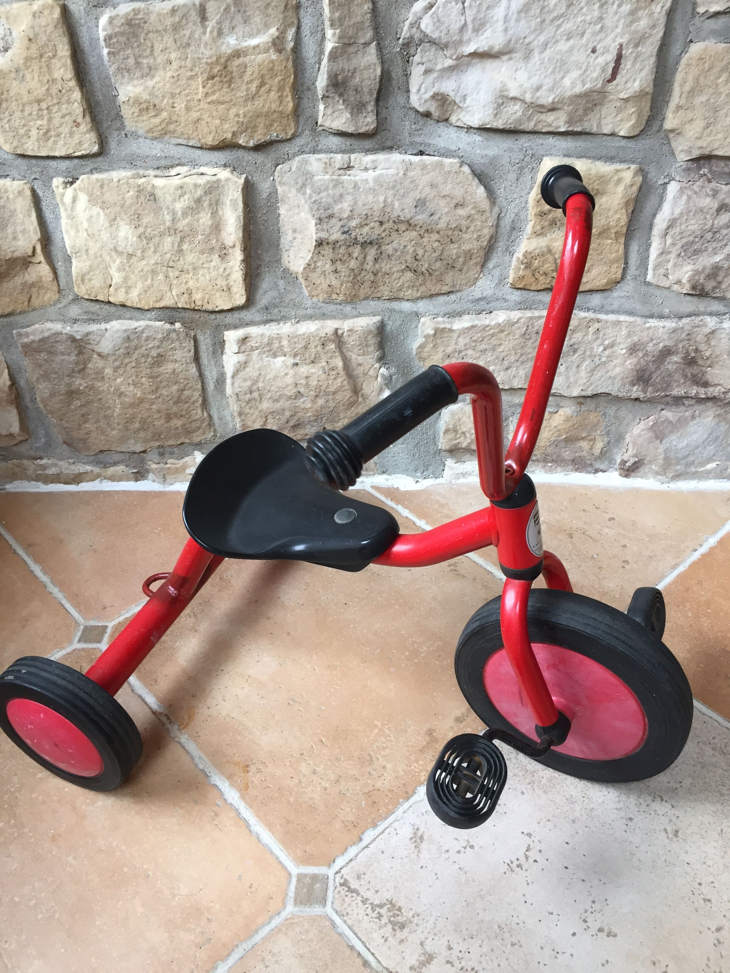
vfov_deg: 61.7
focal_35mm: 29
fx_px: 815
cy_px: 486
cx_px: 365
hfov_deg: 48.2
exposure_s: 1/33
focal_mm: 4.15
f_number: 2.2
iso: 80
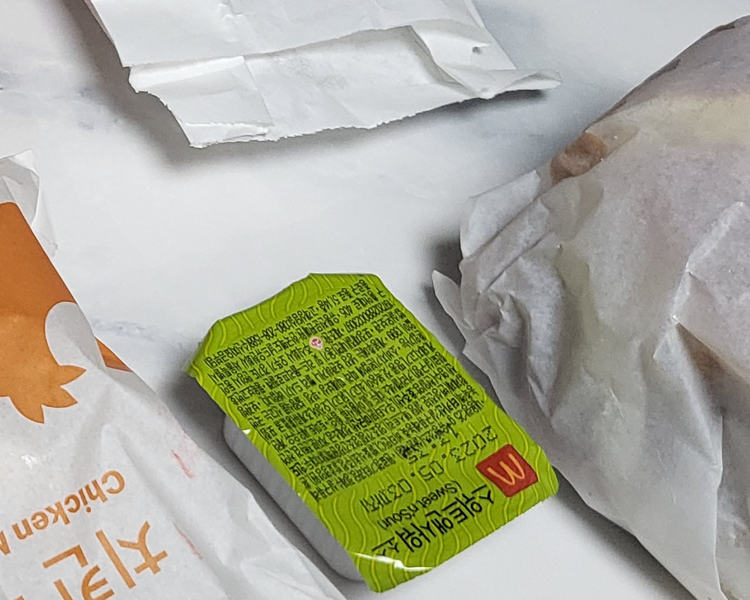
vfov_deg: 17.8
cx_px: -264
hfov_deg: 20.1
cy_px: 240
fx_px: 1909
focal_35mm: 86
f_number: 1.8
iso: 250
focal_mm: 4.25
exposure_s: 1/120
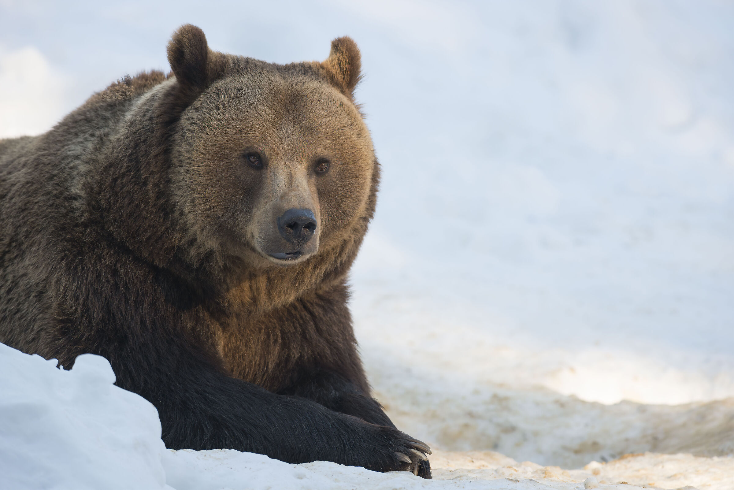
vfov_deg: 2.8
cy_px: 245
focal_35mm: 500
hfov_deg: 4.1
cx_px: 367
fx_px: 10198
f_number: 5.6
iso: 400
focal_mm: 500
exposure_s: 1/400
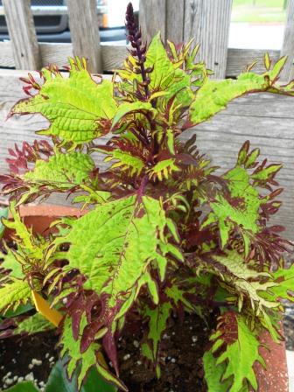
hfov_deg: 48.2
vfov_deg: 61.7
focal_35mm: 29
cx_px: 147
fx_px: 328
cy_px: 196
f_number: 3.4
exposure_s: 1/80
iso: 80
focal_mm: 5.1
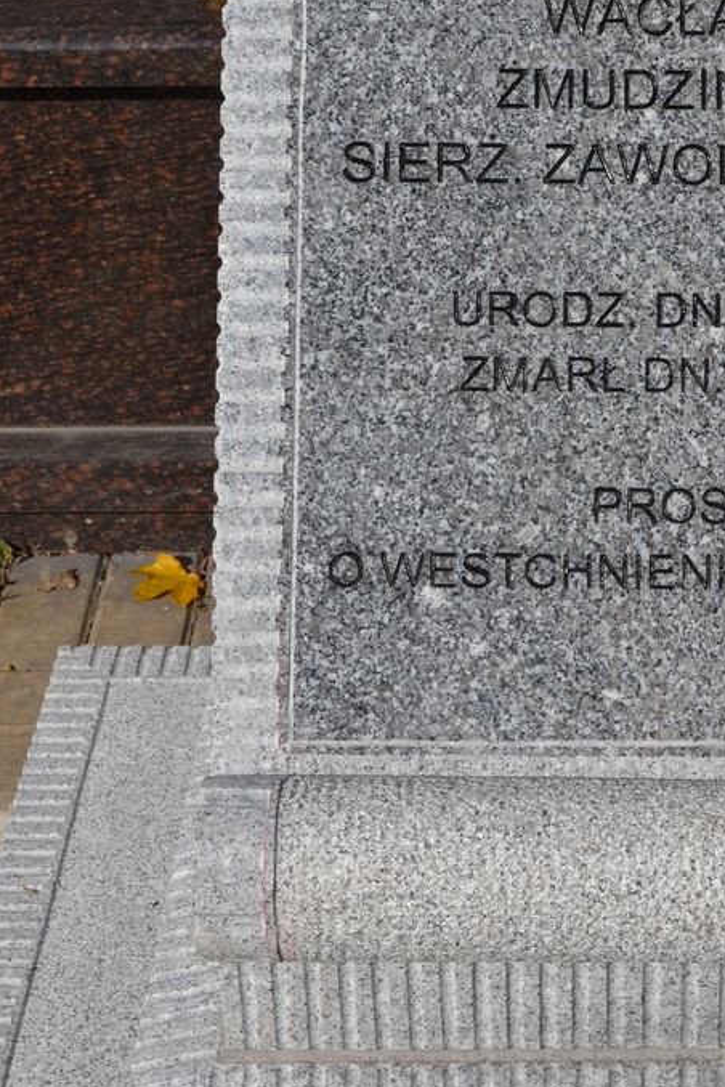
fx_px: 2568
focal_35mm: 85
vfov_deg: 23.9
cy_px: 467
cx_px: 627
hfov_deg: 15.9
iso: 100
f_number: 8
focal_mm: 32
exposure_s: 1/250
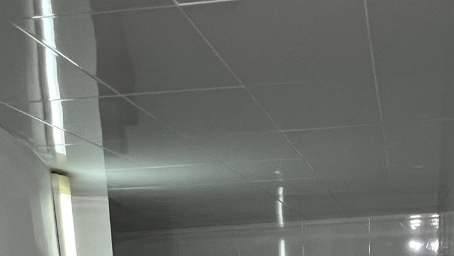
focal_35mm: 52
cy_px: 473
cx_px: 289
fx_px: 626
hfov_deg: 39.5
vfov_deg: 17.9
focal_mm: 1.57
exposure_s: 1/60
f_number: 1.8
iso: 160
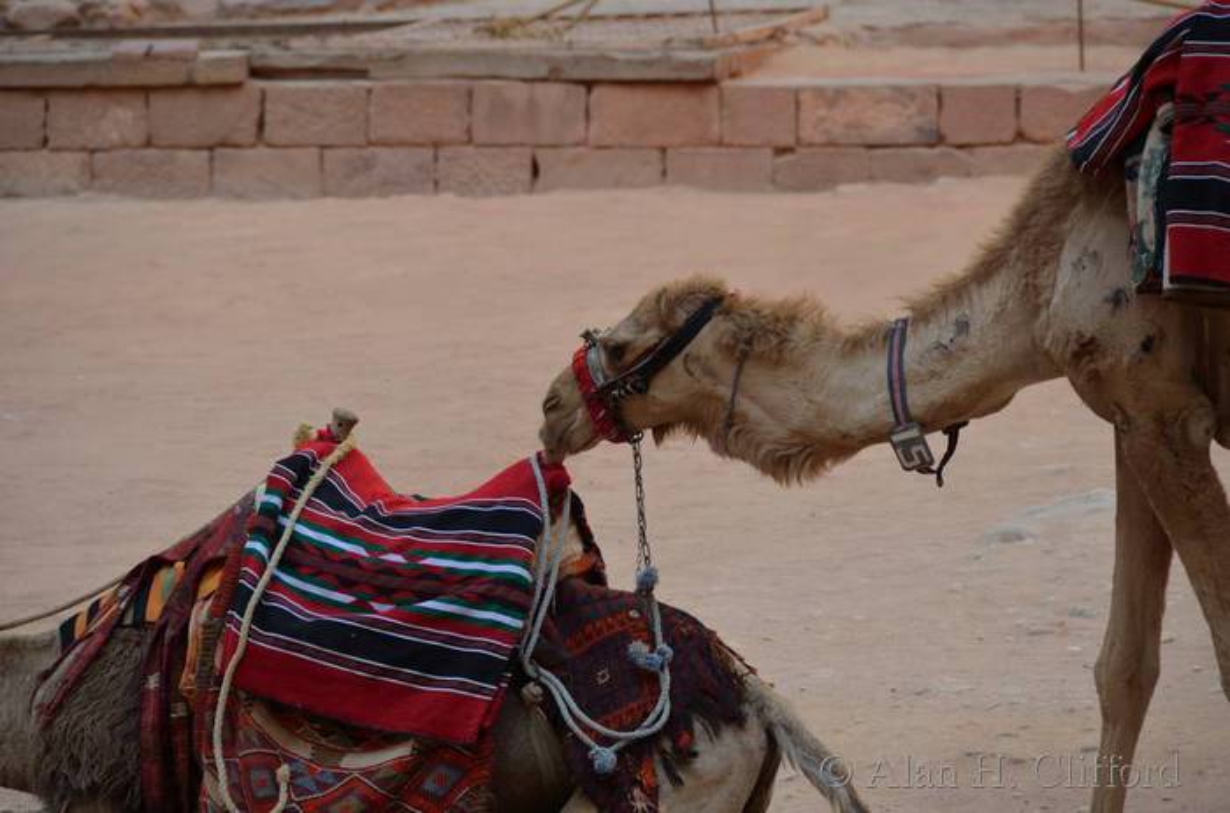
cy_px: 406
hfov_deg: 6.9
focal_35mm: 300
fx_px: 10224
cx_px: 615
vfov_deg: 4.6
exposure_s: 1/250
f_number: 5.6
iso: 200
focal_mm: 200
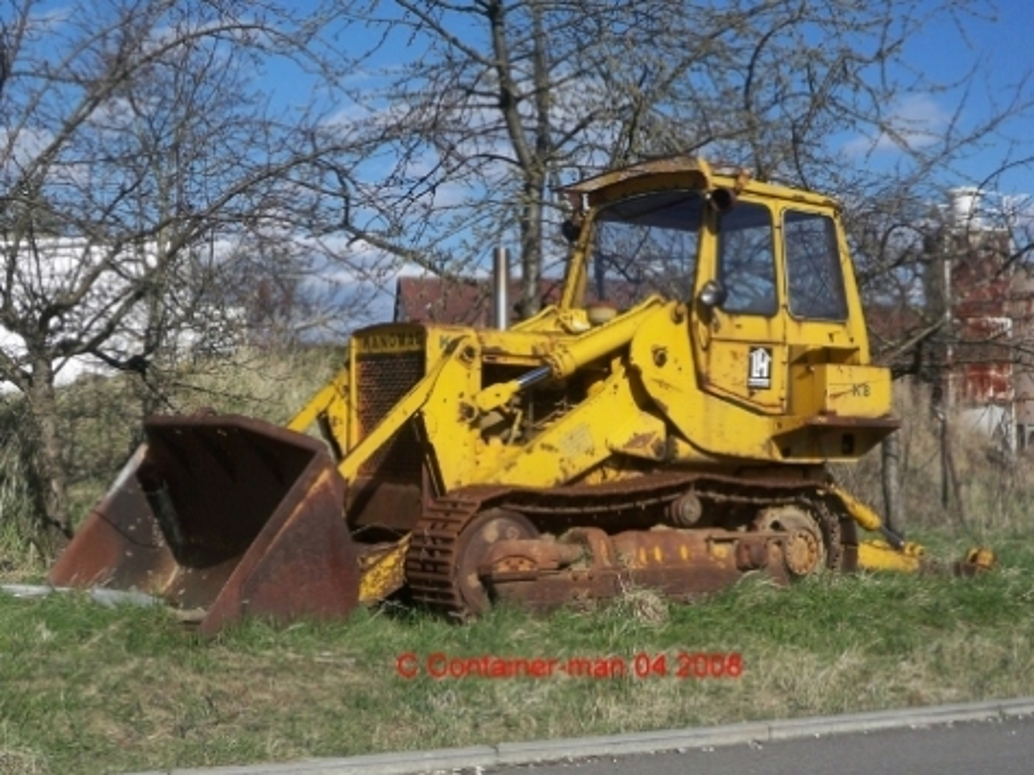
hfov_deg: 47.9
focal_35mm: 39
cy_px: 388
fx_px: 1165
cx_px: 517
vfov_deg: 36.8
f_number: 3.9
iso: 50
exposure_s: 1/640
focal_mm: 6.4
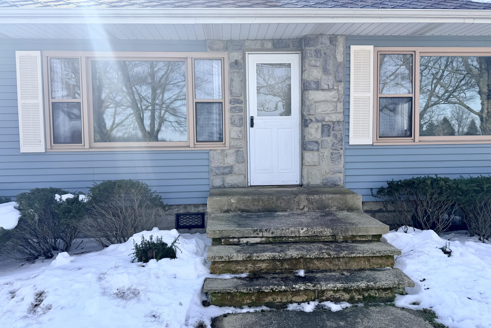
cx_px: 245
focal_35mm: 25
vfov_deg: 51.3
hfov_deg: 71.5
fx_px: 341
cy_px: 162
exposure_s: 1/2232
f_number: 1.78
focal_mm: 6.76
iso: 80
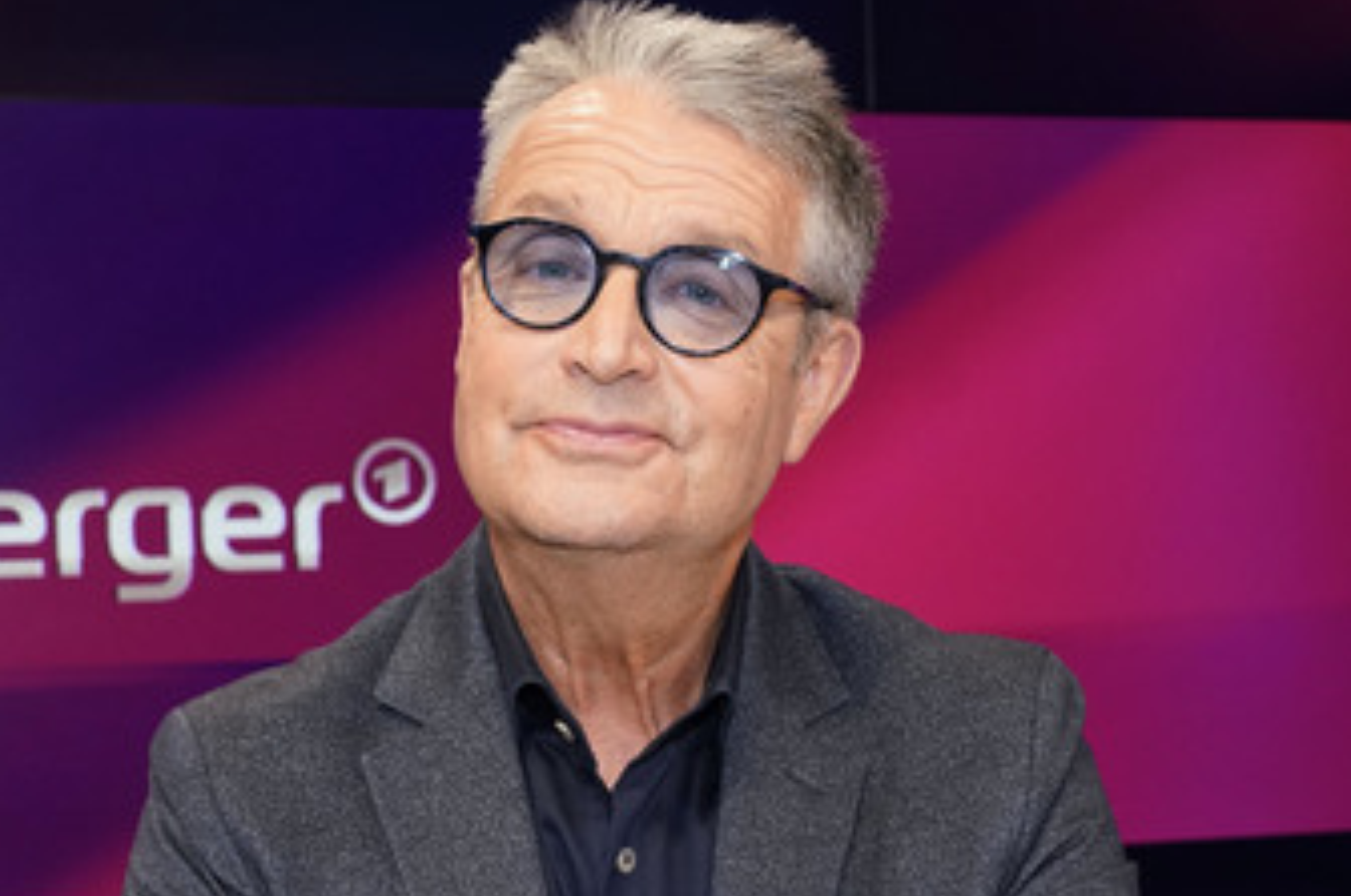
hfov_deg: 42.0
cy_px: 518
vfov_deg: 28.5
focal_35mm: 47
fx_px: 1761
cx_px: 641
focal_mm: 35
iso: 2000
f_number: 5.6
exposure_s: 1/125
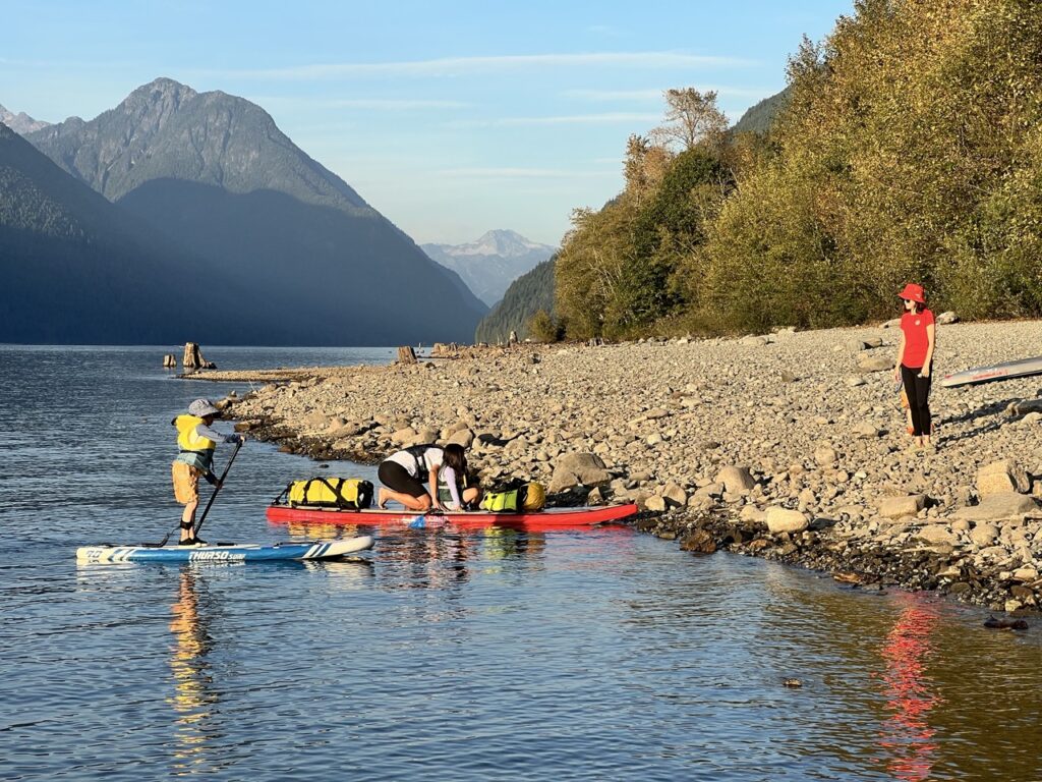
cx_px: 521
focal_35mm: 77
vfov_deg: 19.1
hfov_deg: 25.3
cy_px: 391
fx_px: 2318
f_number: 2.8
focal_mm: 9
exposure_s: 1/373
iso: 32
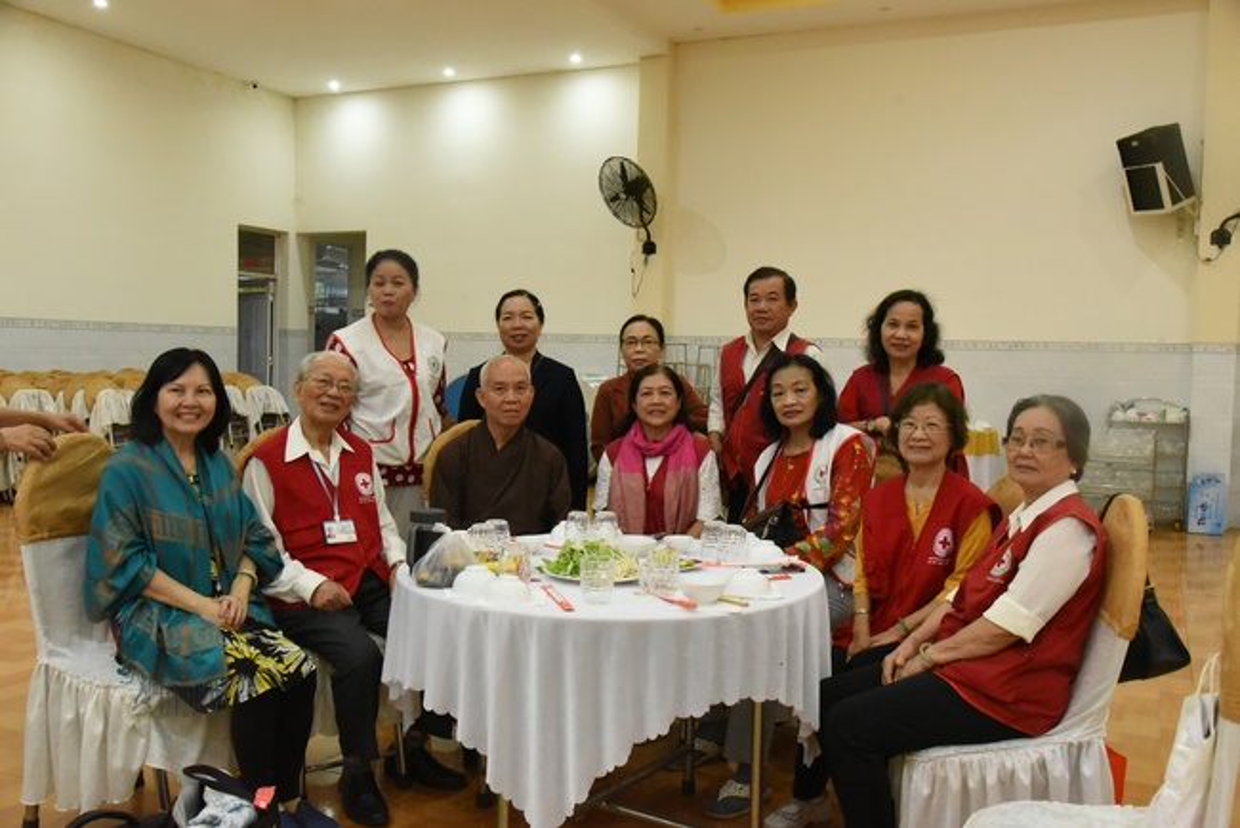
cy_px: 414
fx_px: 1103
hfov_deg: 58.7
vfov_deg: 41.2
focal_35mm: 32
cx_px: 620
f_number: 6.3
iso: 11400
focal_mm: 32
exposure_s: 1/100
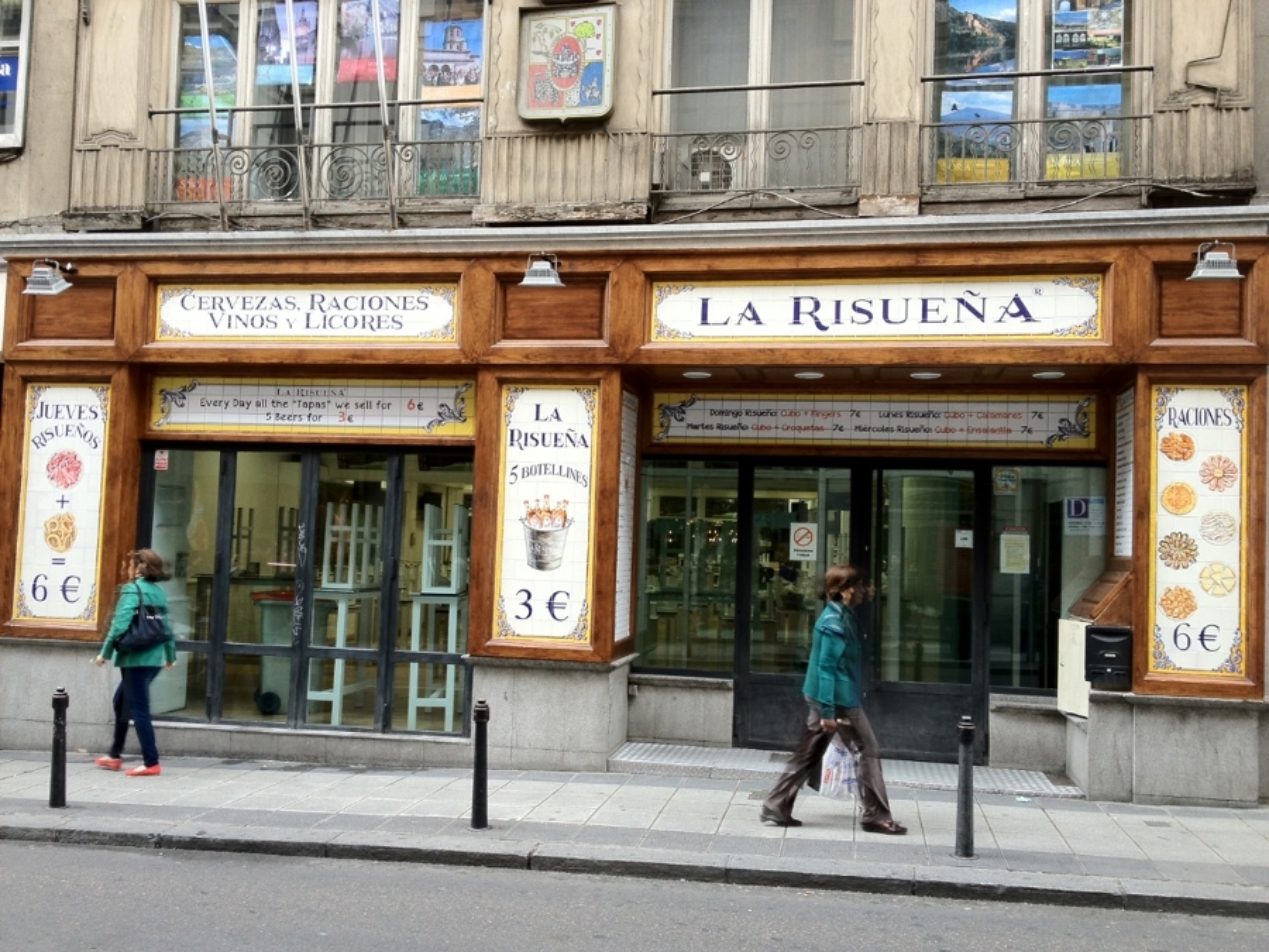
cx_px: 634
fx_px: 1283
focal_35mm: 35
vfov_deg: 40.7
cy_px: 476
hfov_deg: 52.6
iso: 80
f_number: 2.4
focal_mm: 4.28
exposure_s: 1/120
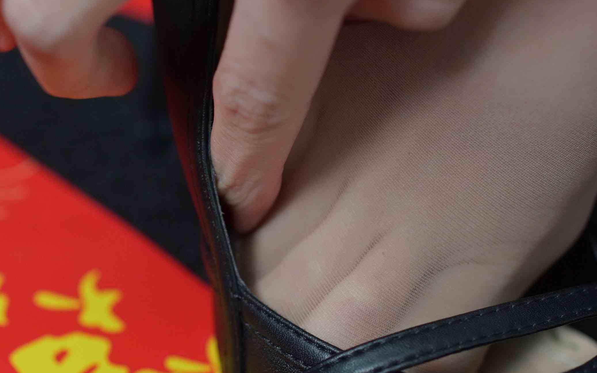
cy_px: 292
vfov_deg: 16.4
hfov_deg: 26.1
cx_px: 266
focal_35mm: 79
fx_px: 1285
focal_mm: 35
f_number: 2.8
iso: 800
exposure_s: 1/200
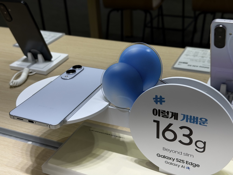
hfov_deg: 39.7
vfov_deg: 30.3
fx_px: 323
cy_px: 88
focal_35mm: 48
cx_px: 116
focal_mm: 6.8
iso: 64
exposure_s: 1/541
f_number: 1.8
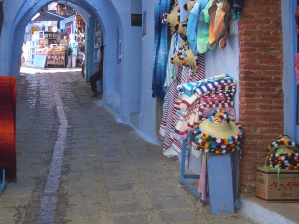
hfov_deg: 29.8
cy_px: 49
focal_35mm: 64
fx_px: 553
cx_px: 75
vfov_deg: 22.7
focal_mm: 5.8
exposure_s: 1/125
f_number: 2.6
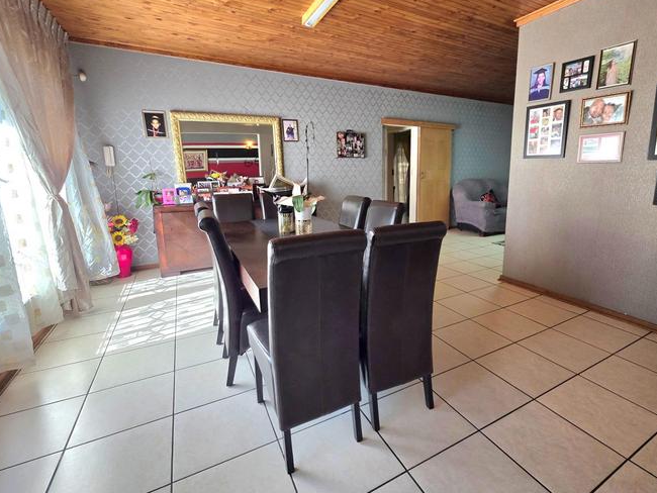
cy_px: 230
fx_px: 304
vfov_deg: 78.0
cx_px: 365
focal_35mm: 16
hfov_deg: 94.1
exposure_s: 1/370
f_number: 1.9
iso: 250
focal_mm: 2.2
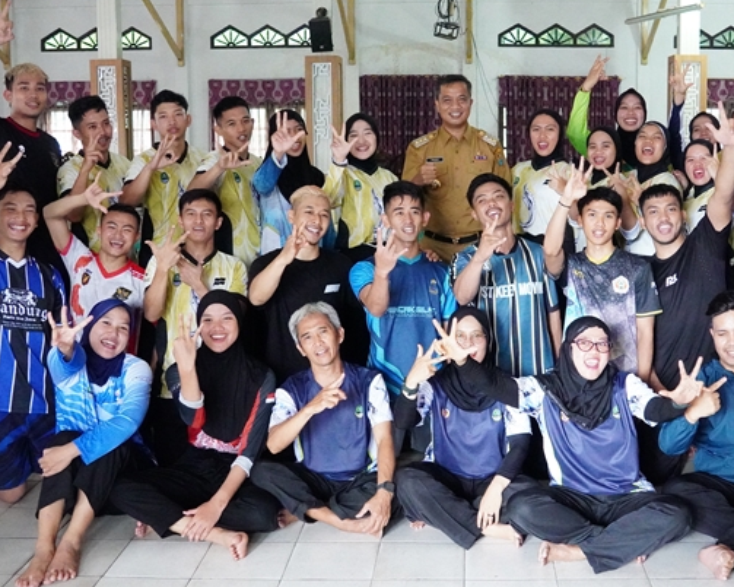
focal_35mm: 43
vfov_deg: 34.9
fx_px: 934
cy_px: 281
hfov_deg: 42.6
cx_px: 464
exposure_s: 1/200
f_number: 4
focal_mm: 24
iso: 20000
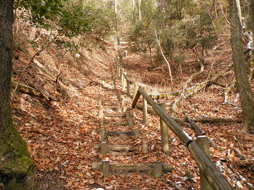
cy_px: 95
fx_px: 198
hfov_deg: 65.3
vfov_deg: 51.4
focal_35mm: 27
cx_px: 127
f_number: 3.2
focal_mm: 4.9
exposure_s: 1/100
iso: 64
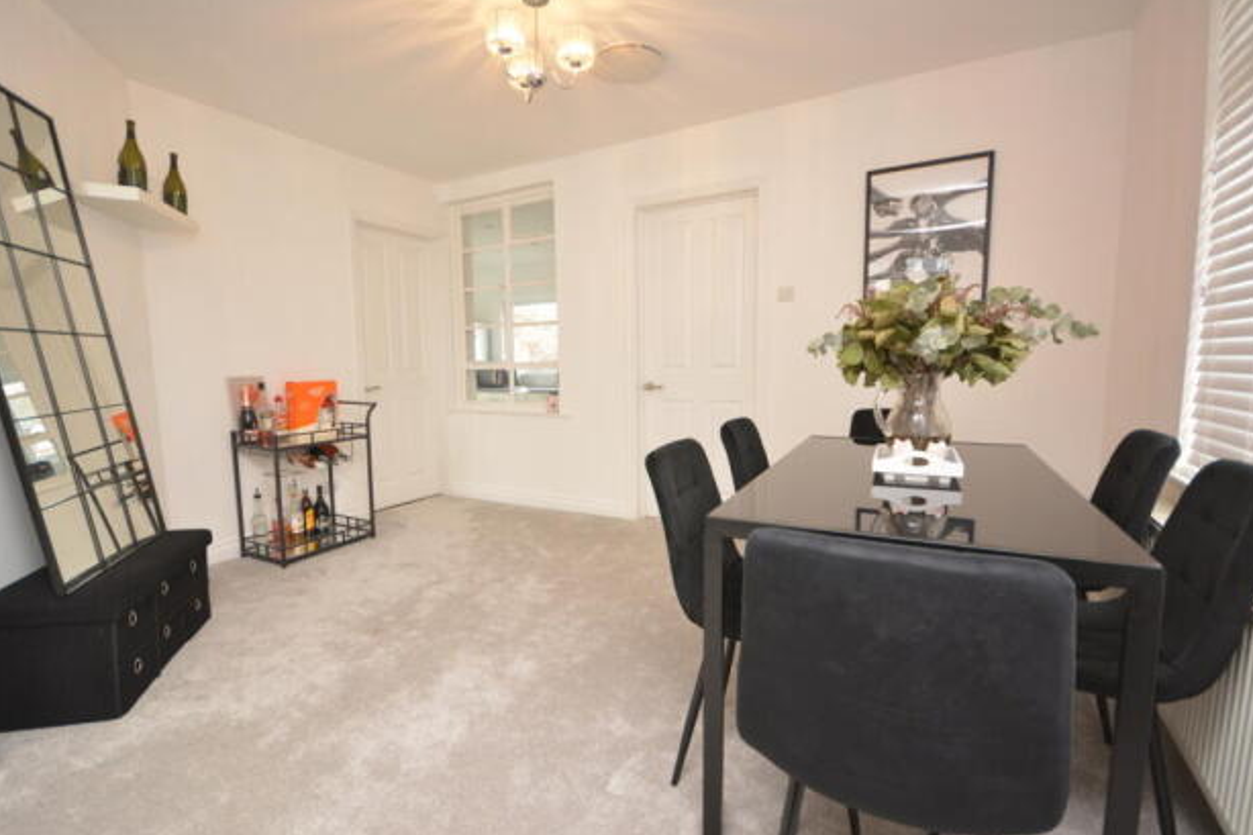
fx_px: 557
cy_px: 422
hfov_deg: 96.7
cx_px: 595
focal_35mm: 16
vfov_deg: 73.7
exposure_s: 1/60
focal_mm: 10
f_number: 4
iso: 800
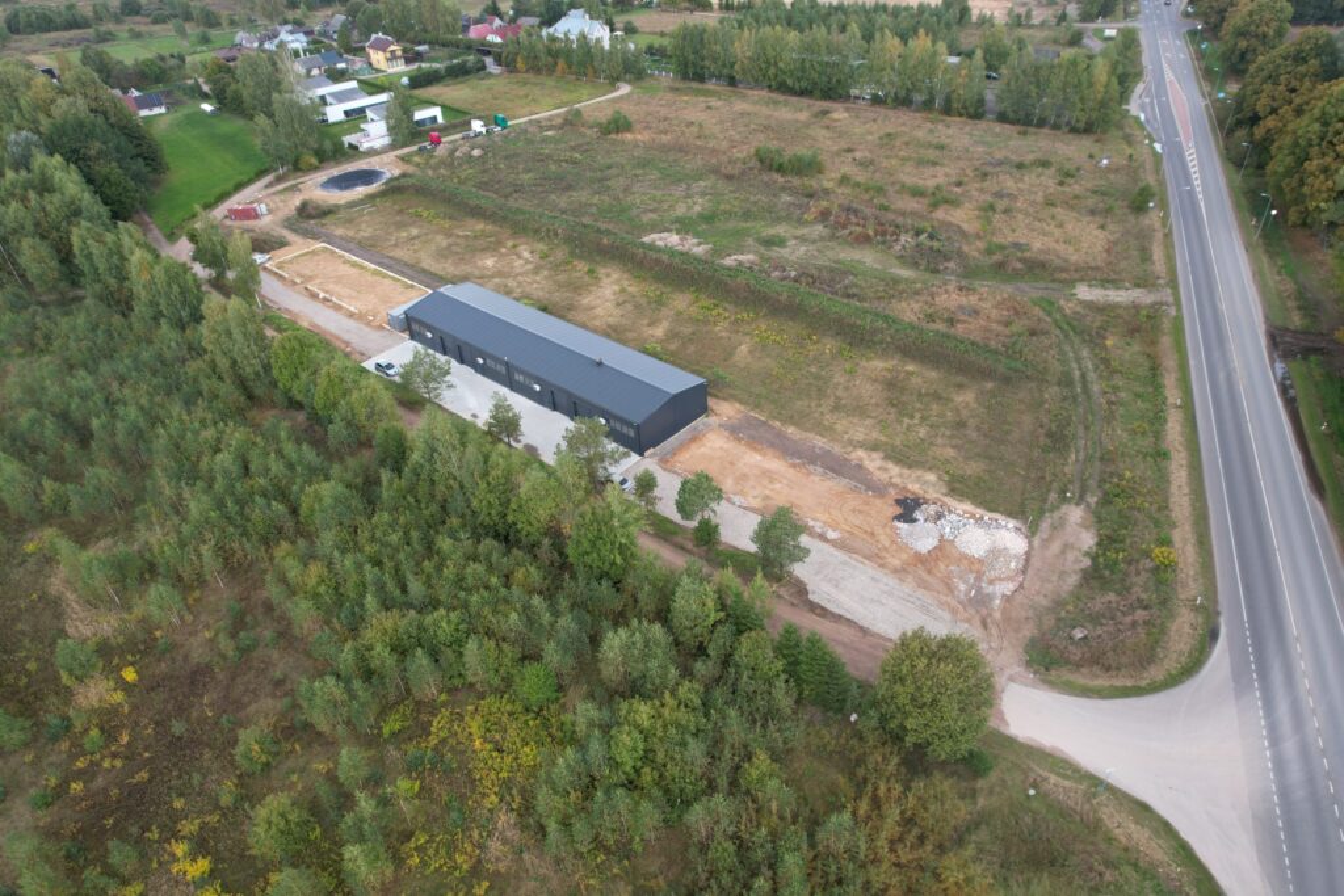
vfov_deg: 57.2
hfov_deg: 78.6
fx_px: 821
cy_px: 448
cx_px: 672
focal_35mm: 22
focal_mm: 8.38
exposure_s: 1/100
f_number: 2.8
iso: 100
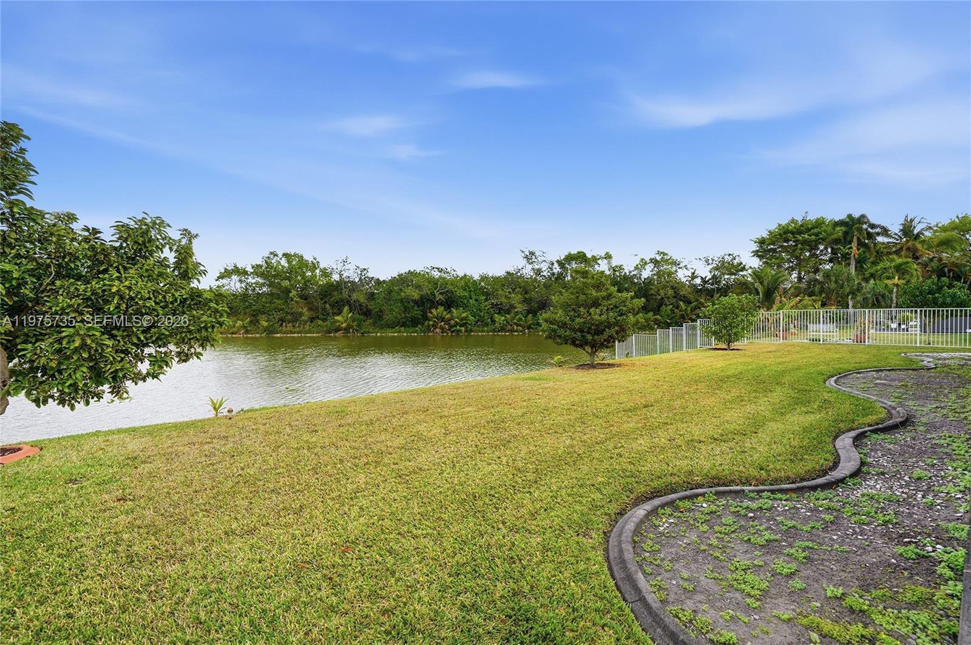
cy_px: 322
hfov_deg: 96.8
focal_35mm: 16
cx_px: 486
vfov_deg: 73.6
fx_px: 431
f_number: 8
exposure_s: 1/8000
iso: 400
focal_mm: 16
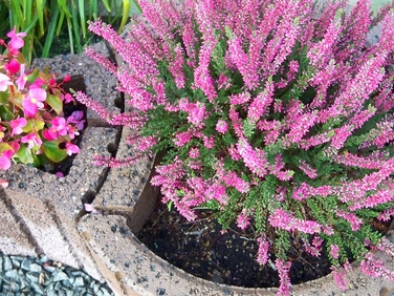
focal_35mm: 59
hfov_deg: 32.7
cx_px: 216
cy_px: 134
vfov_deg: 24.8
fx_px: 672
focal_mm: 7.9
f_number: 3.1
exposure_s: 1/30
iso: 320
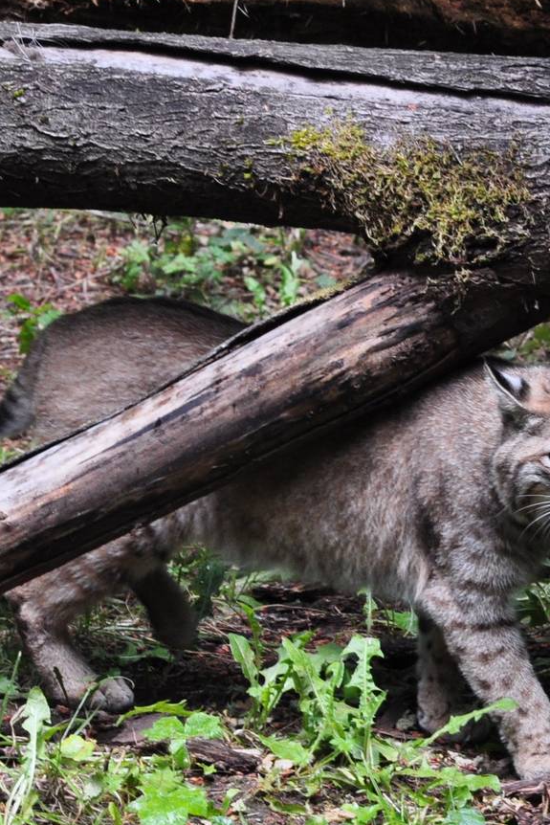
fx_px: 9552
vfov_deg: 4.9
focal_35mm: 417
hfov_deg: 3.3
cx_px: 672
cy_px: 379
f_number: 9
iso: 720
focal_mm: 150
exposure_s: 1/125
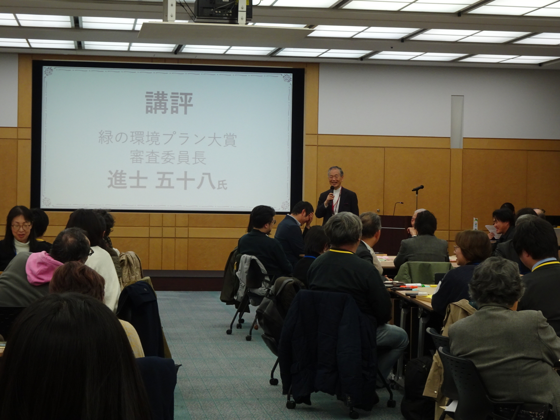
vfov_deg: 19.6
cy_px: 210
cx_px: 280
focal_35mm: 75
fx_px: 1213
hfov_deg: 26.0
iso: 200
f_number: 5
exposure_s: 1/80
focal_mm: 12.87
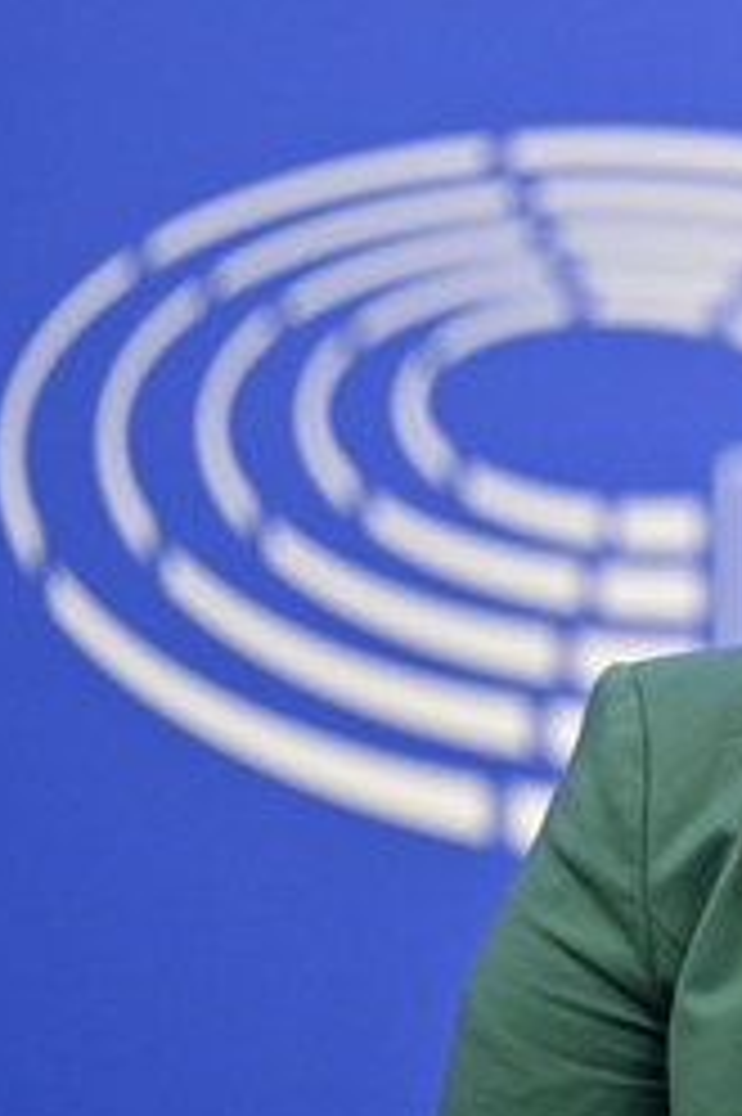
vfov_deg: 5.7
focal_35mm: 363
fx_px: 11238
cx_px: 913
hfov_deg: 3.8
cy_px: 594
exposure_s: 1/320
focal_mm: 200
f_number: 2.8
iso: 2000
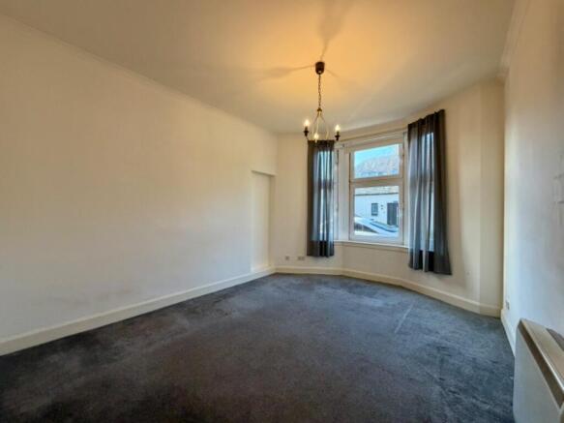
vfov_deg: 85.7
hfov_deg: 102.1
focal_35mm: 14
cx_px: 282
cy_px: 212
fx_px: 228
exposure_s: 1/121
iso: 250
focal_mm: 2.22
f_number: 2.2
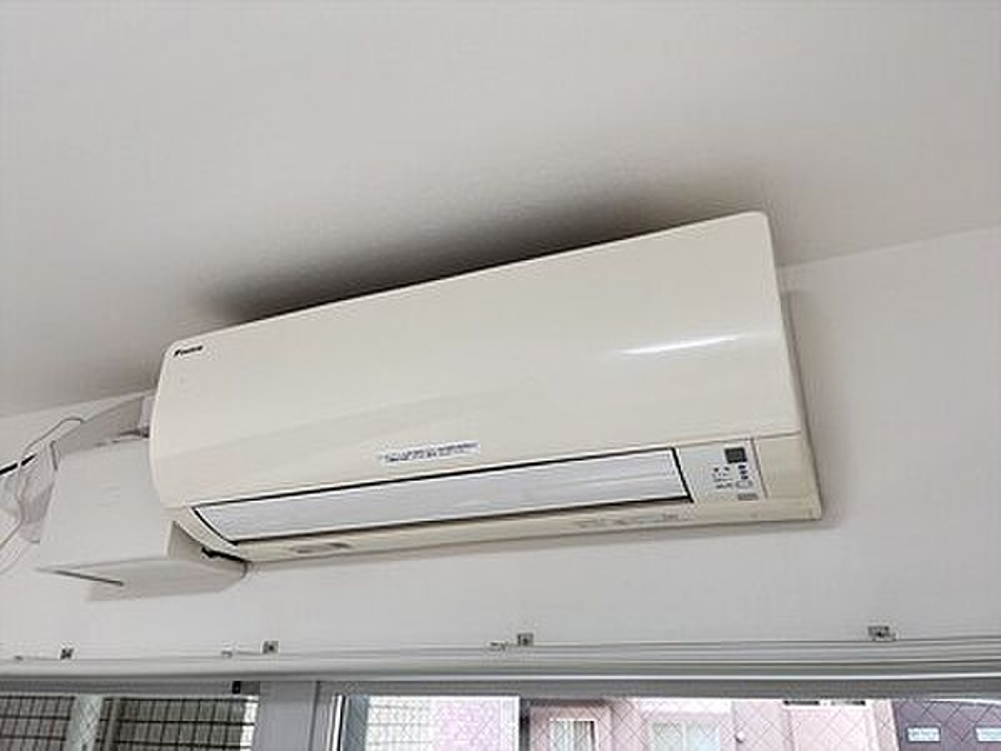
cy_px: 376
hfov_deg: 67.3
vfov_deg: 53.1
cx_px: 500
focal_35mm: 26
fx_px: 752
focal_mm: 5.1
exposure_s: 1/100
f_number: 1.6
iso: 80
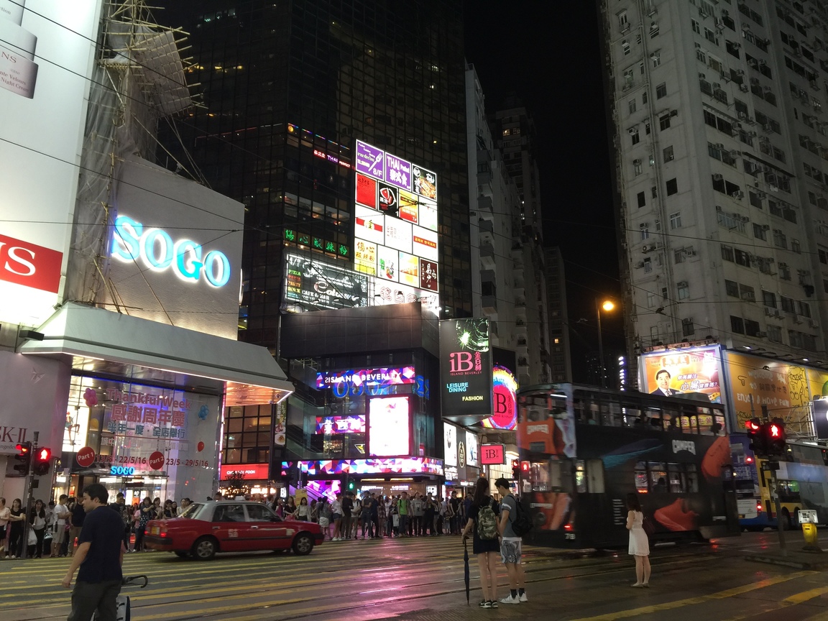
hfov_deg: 61.7
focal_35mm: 29
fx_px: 694
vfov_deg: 48.2
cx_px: 414
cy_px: 310
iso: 40
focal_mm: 4.15
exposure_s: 1/17
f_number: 2.2
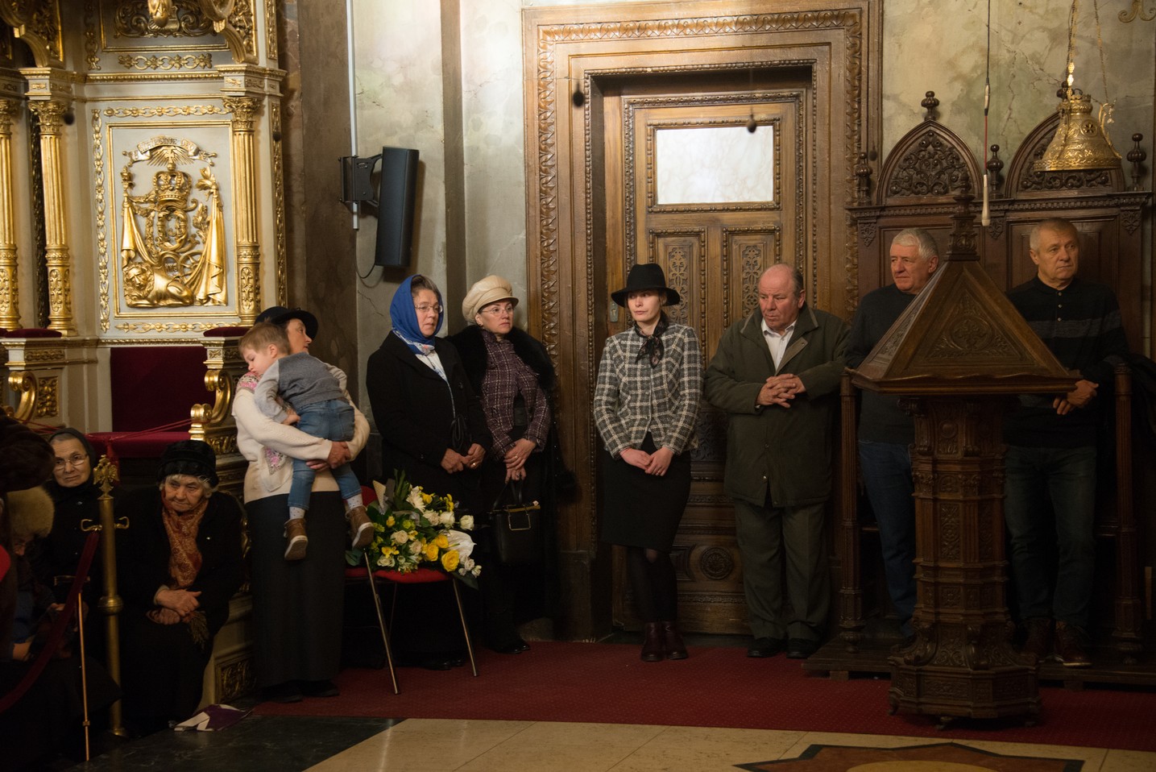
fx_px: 2506
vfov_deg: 17.5
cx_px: 578
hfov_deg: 26.0
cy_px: 386
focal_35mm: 78
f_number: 5
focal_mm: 78
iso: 3200
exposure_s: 1/30
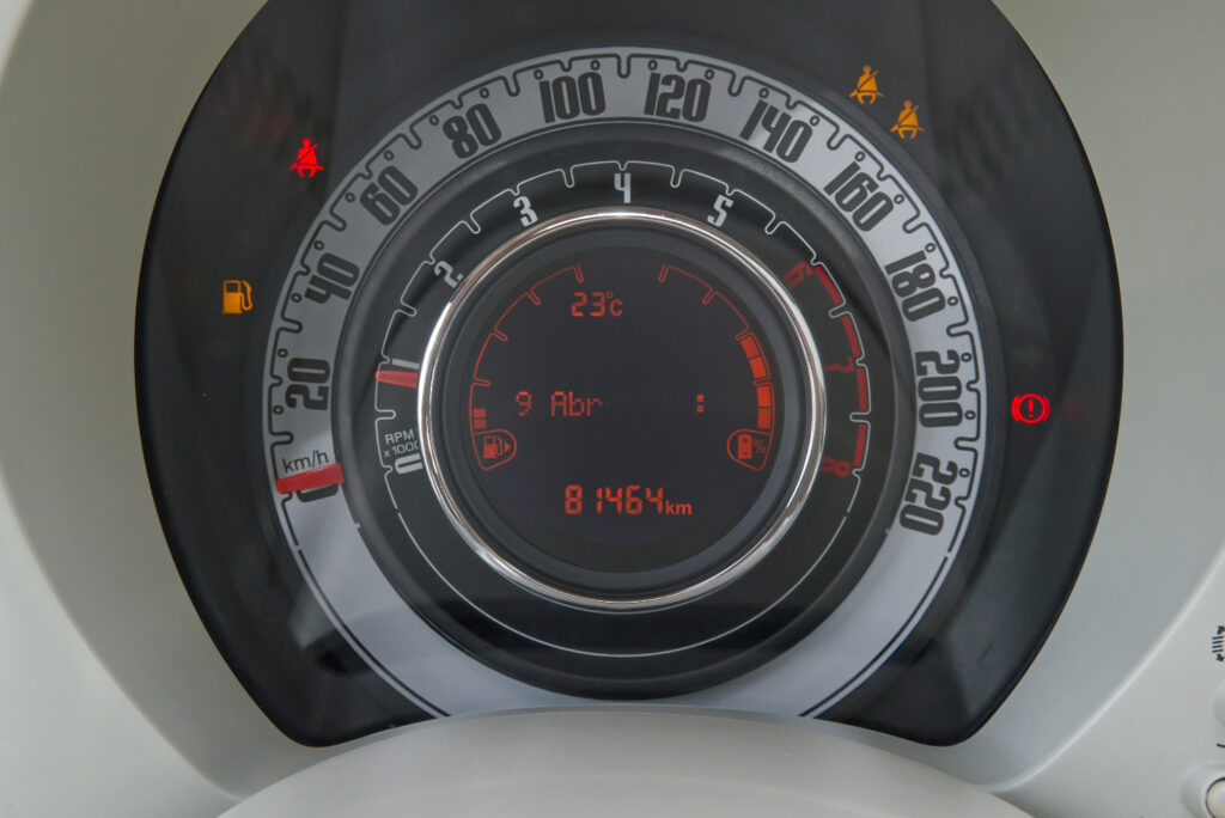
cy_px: 409
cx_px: 612
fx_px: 1362
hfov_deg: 48.4
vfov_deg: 33.4
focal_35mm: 40
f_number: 10
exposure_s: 1/400
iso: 2000
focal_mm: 26.4
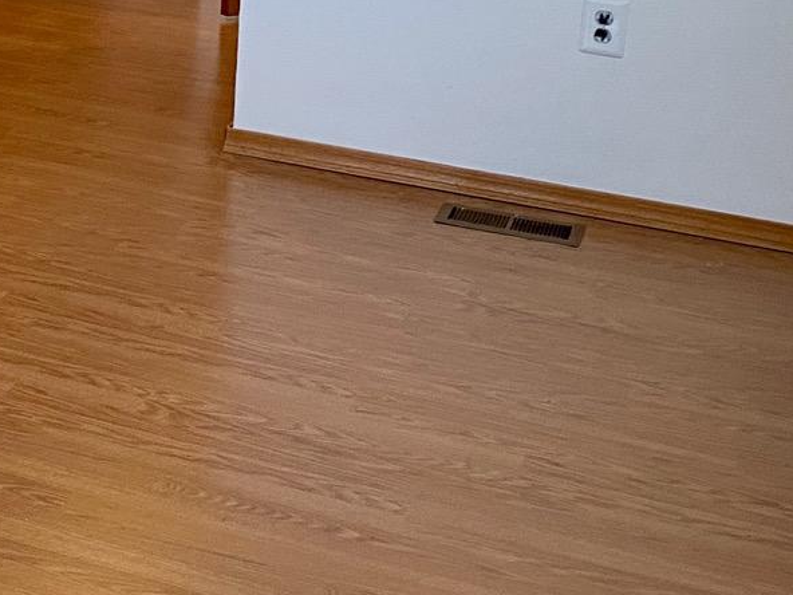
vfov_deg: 15.4
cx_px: -212
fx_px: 2062
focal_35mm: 90
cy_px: -241
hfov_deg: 20.1
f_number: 1.8
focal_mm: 4.25
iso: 200
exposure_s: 1/60
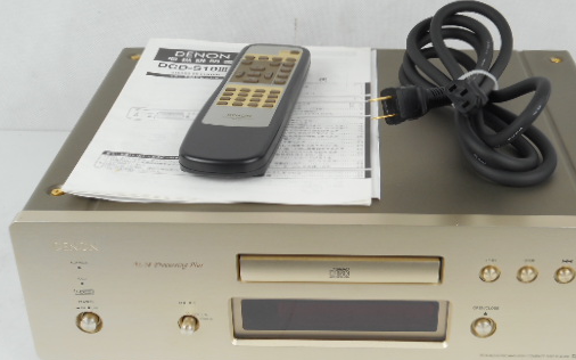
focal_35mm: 59
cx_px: 331
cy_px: 227
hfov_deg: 34.5
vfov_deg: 21.9
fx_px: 926
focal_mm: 7.9
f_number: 4.7
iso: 80
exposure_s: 1/30
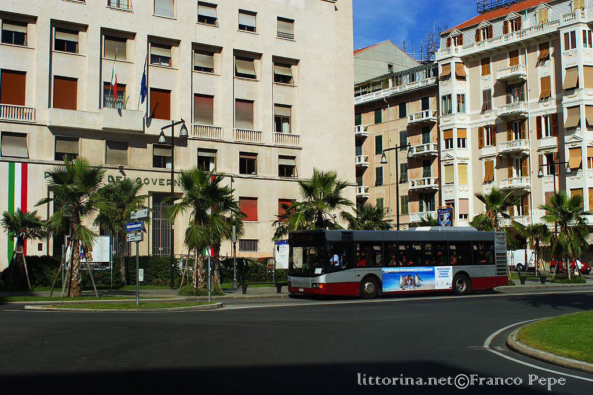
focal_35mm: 52
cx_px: 296
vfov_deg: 25.7
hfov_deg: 37.9
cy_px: 198
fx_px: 864
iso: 200
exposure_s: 1/500
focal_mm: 35
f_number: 11
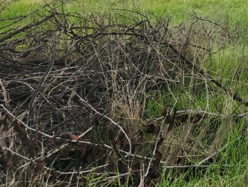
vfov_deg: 18.4
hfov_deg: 21.2
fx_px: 530
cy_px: -63
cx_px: 393
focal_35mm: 74
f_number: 1.8
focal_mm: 5.4
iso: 20
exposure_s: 1/1967
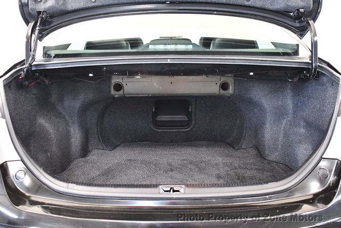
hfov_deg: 53.1
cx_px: 170
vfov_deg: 36.9
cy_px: 114
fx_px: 341
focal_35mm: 36
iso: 4500
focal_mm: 18
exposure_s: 1/60
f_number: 3.5
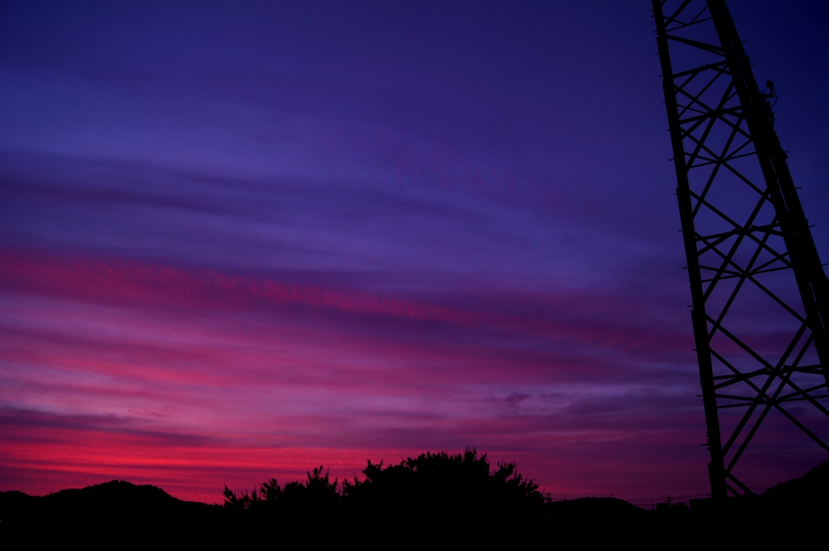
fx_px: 621
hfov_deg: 67.4
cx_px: 414
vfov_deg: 47.8
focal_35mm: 27
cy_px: 276
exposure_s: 1/30
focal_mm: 18
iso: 100
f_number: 4
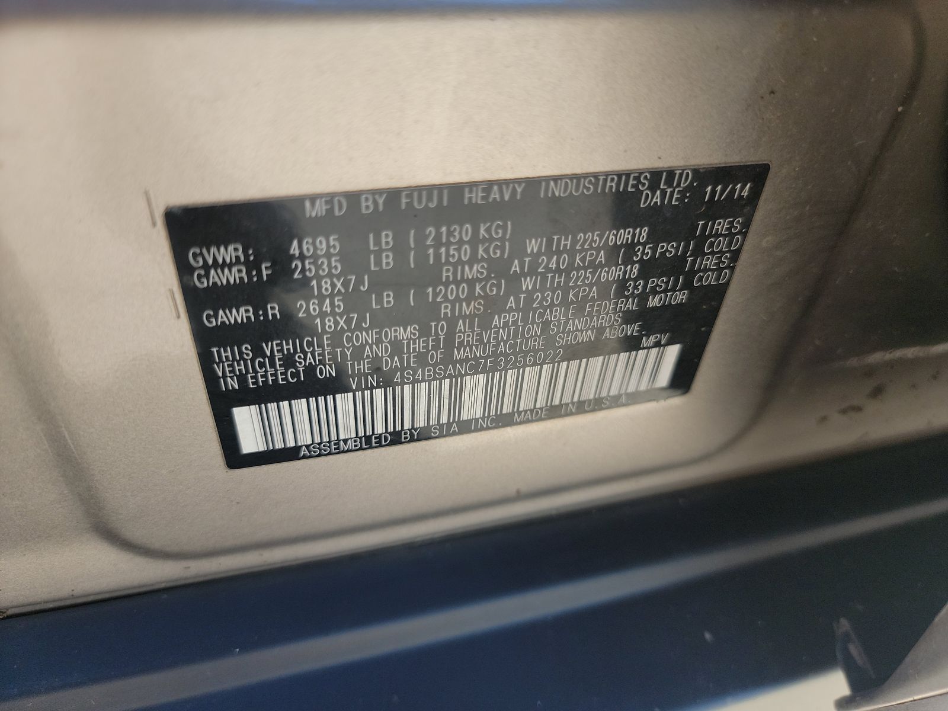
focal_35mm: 24
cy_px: 356
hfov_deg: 71.6
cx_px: 474
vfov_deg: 56.8
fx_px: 657
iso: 50
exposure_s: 1/268
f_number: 1.8
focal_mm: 6.7
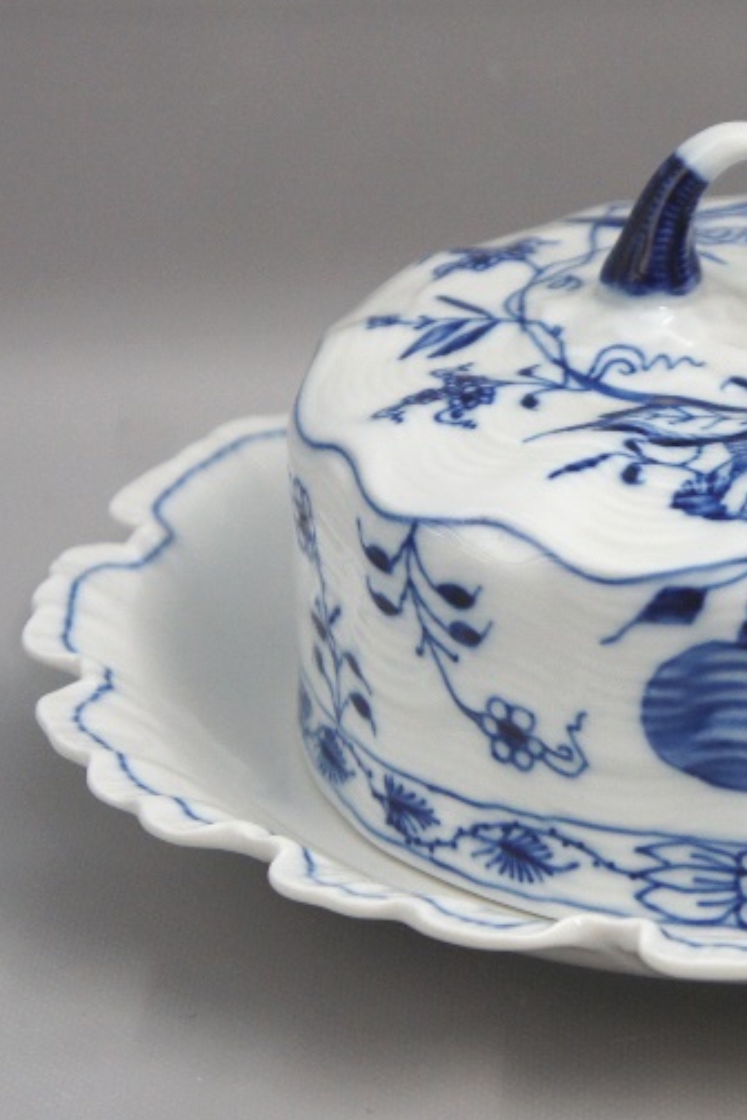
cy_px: 562
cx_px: 803
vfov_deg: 19.5
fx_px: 3268
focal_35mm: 105
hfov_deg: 12.8
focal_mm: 46
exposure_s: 1/80
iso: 1000
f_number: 5
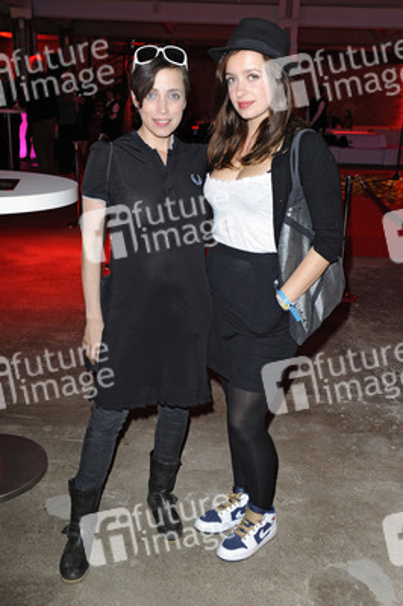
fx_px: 639
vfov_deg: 50.7
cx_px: 202
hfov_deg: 35.0
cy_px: 303
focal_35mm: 38
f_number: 5.6
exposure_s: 1/40
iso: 1600
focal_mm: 38
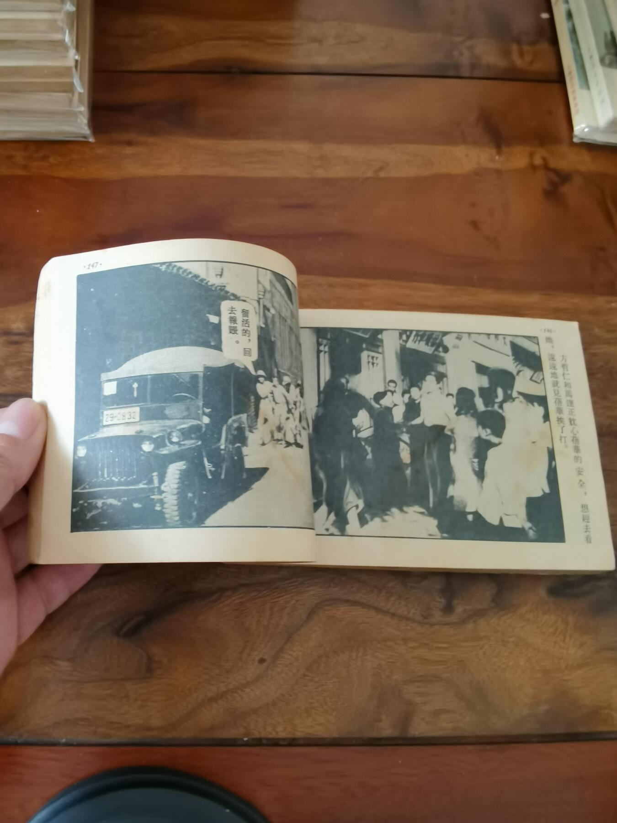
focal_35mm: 27
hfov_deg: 51.4
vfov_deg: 65.3
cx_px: 308
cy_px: 412
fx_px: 642
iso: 500
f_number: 2.2
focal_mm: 2.26
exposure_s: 1/20
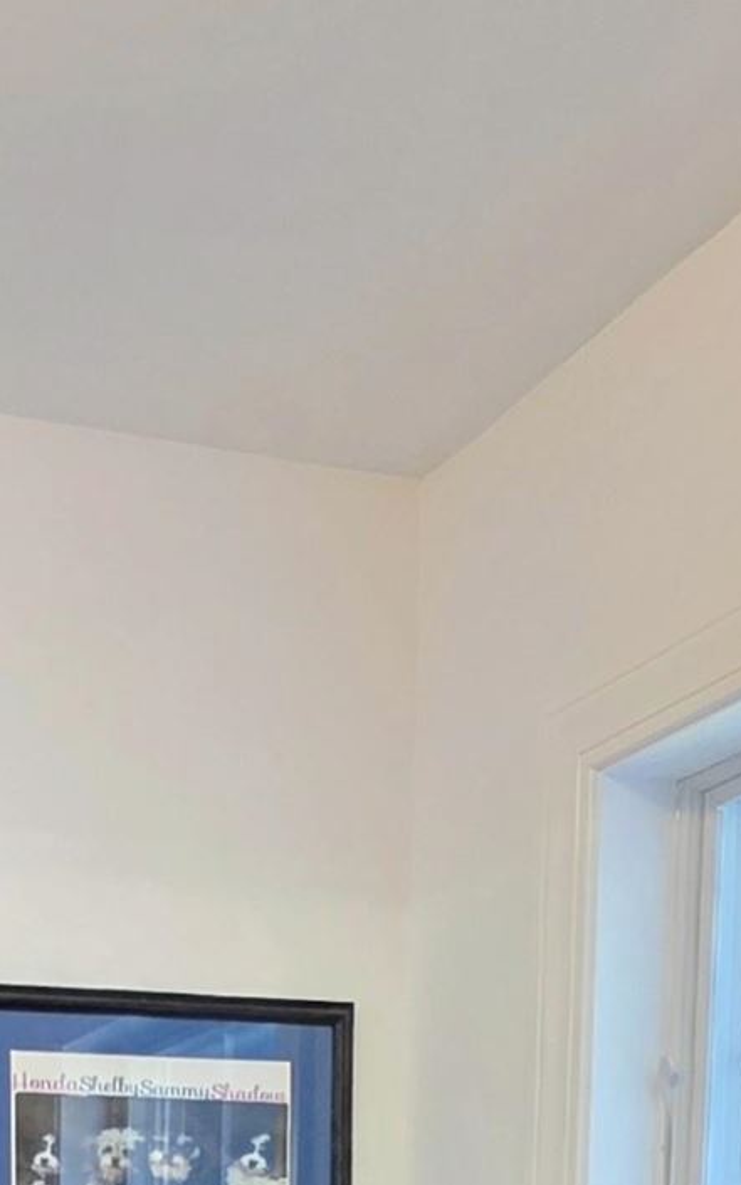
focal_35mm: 60
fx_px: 1938
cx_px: -83
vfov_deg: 26.3
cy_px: 1708
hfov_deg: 20.6
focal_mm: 2.2
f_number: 1.9
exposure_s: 1/120
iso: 200
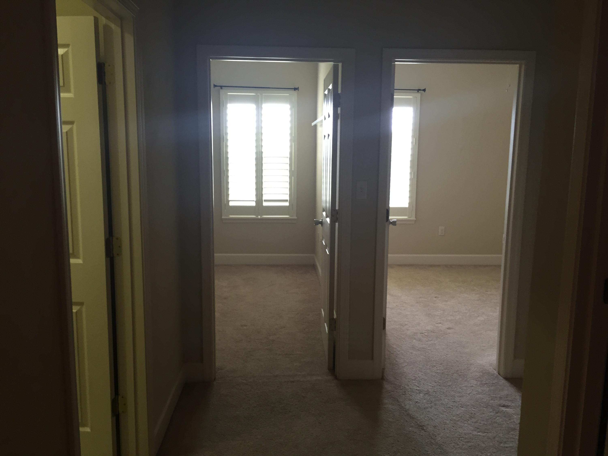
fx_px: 509
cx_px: 304
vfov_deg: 48.2
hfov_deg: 61.7
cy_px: 228
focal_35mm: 29
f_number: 2.2
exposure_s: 1/30
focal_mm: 4.15
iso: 80
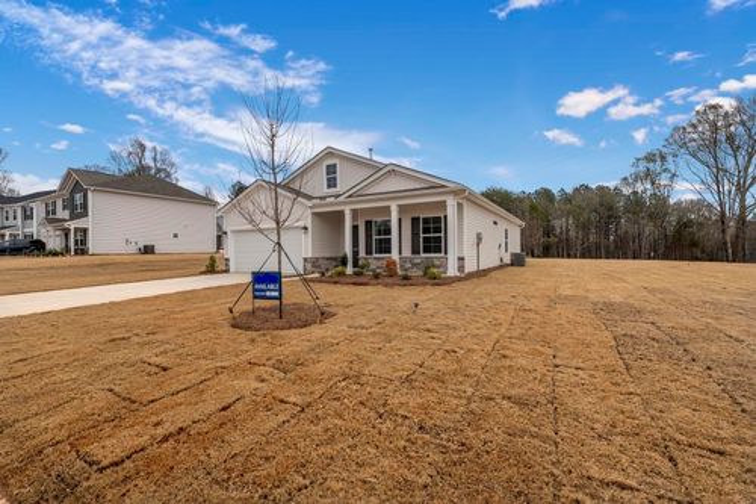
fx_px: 327
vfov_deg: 75.1
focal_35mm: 16
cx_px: 378
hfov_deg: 98.2
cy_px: 252
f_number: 5.6
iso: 100
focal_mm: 15.6
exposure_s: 1/250
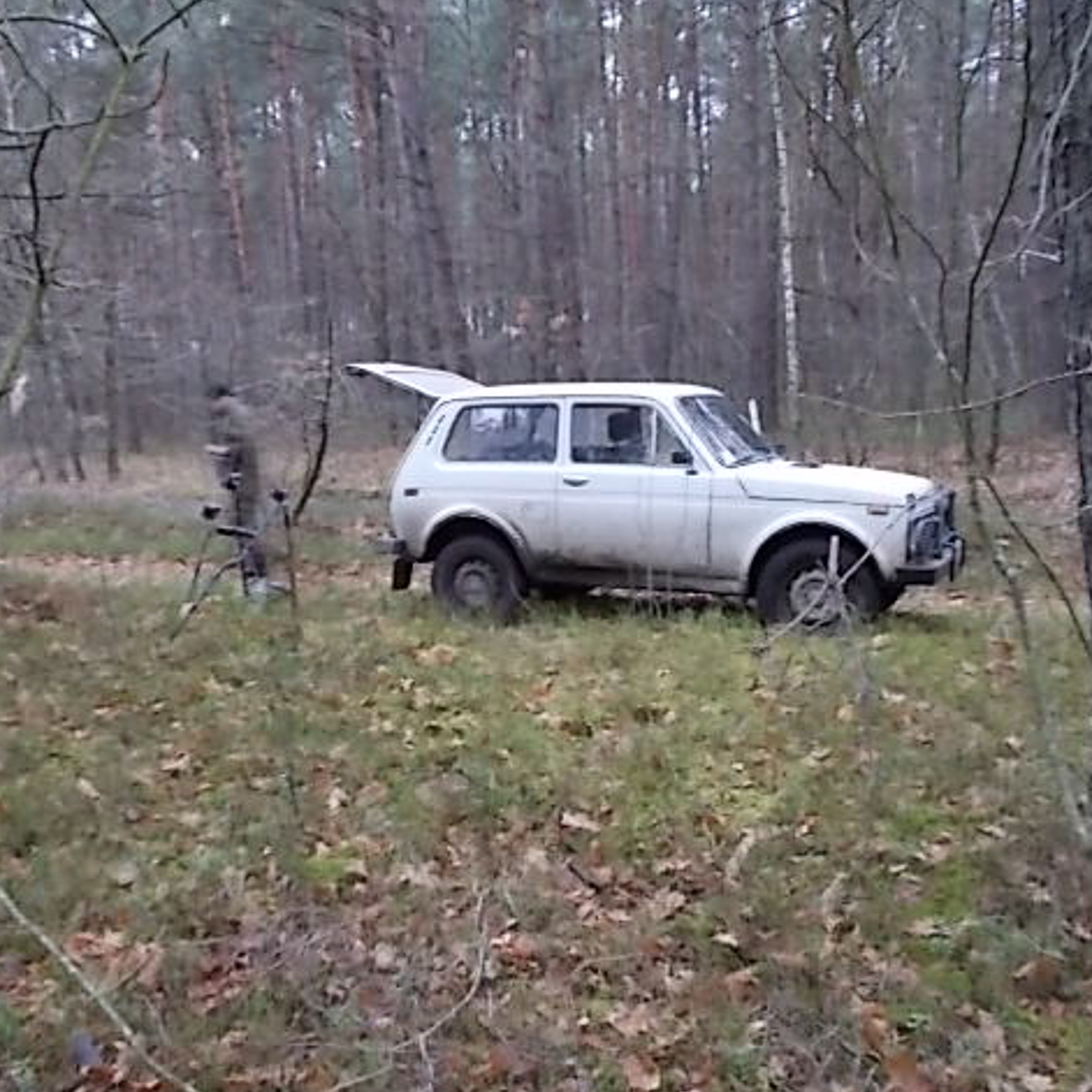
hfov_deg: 46.0
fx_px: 1285
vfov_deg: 46.0
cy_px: 545
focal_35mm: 36
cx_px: 489
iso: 200
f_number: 3.4
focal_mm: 5.3
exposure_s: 1/4
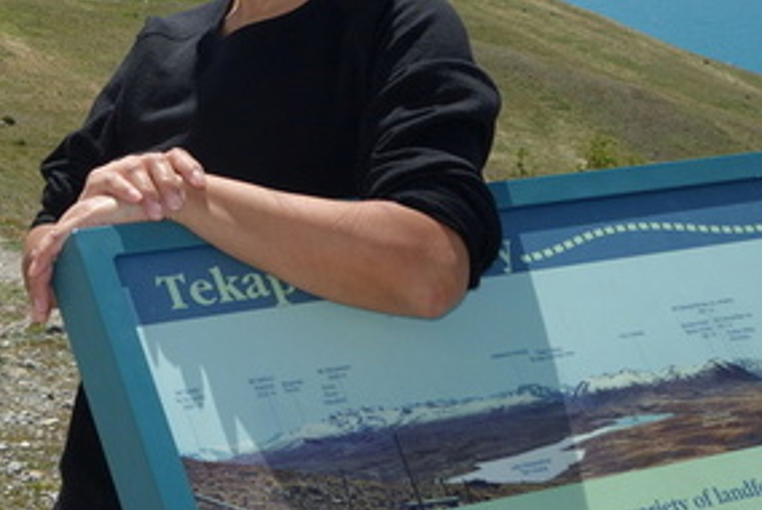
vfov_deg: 16.7
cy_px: -129
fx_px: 1653
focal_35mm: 78
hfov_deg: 24.3
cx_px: -64
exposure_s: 1/800
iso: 125
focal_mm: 10.4
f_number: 5
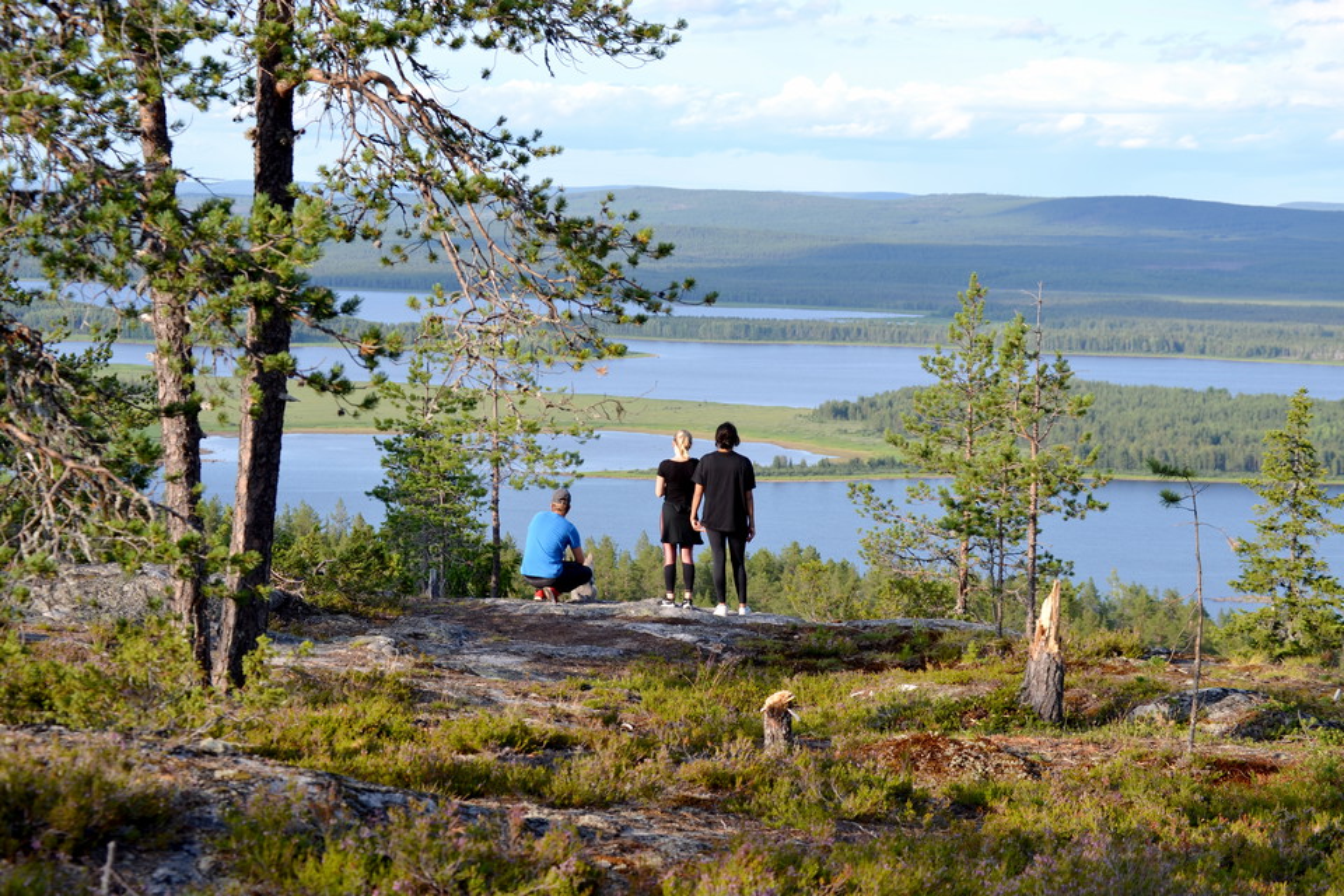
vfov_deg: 16.6
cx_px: 672
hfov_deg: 24.6
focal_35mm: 82
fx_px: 3080
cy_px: 448
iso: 100
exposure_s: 1/200
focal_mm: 55
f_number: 7.1
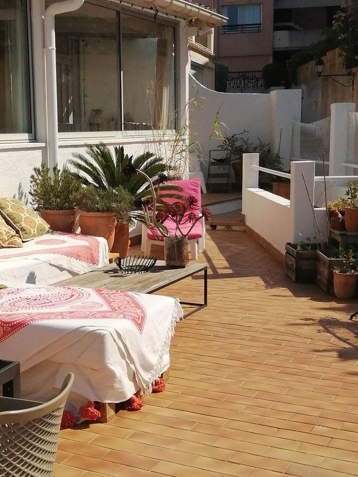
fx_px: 731
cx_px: 62
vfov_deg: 36.2
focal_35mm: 53
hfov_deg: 26.9
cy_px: 253
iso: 50
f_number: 1.8
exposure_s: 1/2933
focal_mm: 3.46
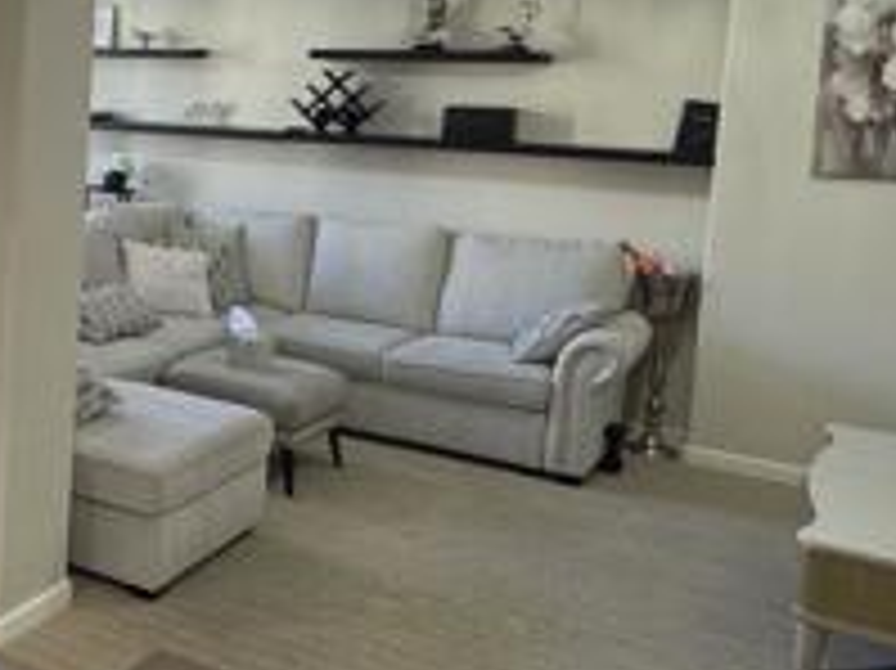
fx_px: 1164
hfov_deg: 36.3
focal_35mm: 45
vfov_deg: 31.8
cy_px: 202
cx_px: -68
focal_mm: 2.22
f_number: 2.2
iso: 200
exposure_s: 1/120
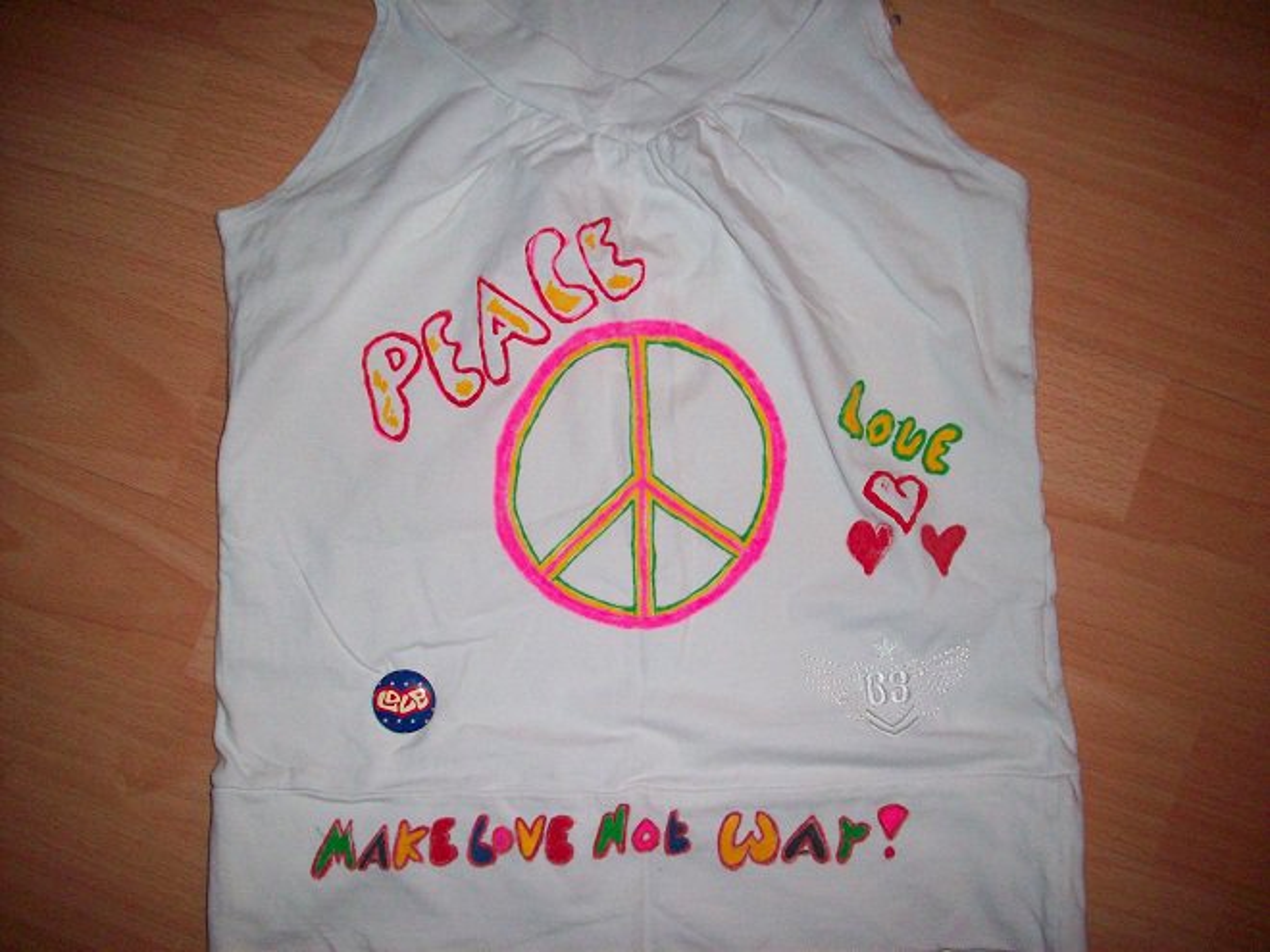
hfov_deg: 50.1
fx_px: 1357
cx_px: 635
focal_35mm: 37
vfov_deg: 38.7
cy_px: 476
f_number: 2.8
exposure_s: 1/45
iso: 160
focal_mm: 6.2
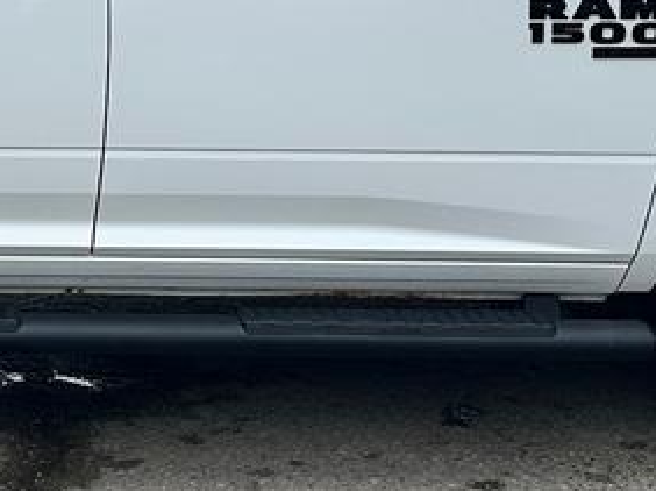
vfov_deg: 13.4
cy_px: -2
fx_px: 2064
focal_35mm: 109
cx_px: -42
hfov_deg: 17.5
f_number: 1.78
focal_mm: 6.86
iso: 80
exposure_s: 1/1845
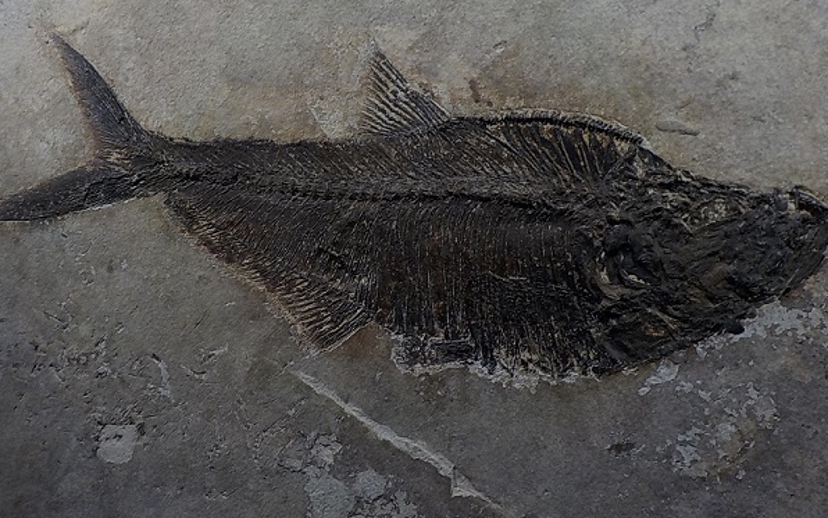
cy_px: 208
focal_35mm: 32
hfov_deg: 59.6
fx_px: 722
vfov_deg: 39.3
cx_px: 415
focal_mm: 4.1
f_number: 3.3
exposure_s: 1/40
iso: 125
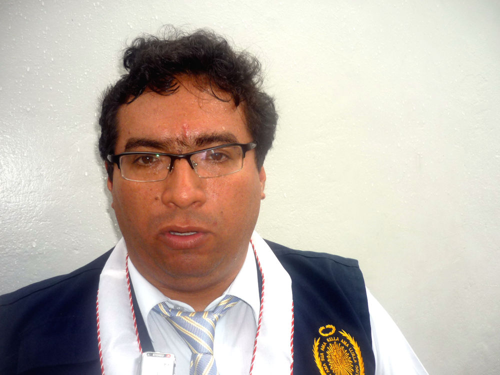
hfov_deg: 55.4
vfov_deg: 42.9
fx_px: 477
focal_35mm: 33
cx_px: 250
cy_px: 188
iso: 100
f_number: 2.8
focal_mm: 5.5
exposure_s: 1/320
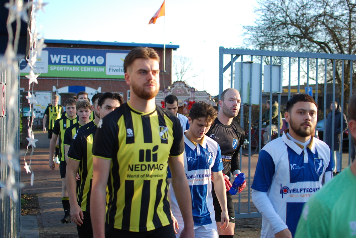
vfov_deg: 25.8
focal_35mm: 52
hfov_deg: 37.8
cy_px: 119
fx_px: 520
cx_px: 178
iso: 200
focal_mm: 35
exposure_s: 1/640
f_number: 2.8
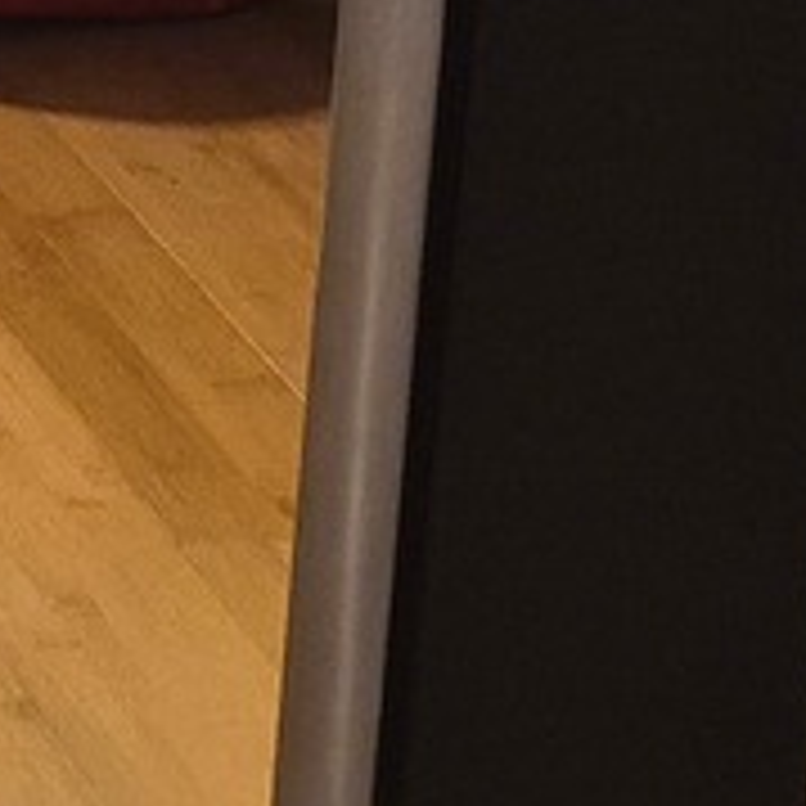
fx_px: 4320
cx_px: -2017
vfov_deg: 9.2
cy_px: -1297
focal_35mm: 164
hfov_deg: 8.1
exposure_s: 1/120
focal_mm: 5.4
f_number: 1.8
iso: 640
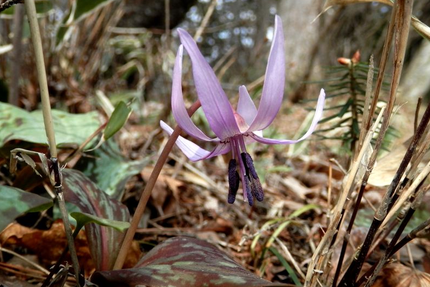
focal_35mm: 39
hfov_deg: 49.6
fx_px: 466
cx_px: 216
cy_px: 147
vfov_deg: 34.2
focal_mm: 6.6
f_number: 3.6
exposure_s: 1/250
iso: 80
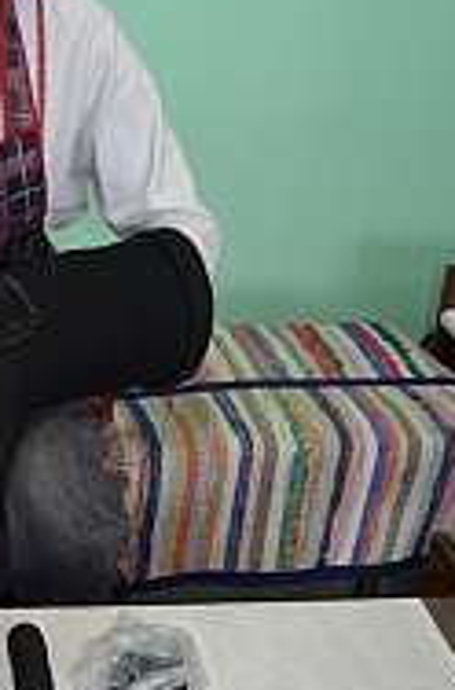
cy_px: 393
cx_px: 17
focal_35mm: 64
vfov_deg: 31.5
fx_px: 1222
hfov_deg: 20.5
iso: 560
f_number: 3.5
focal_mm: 20
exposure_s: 1/60
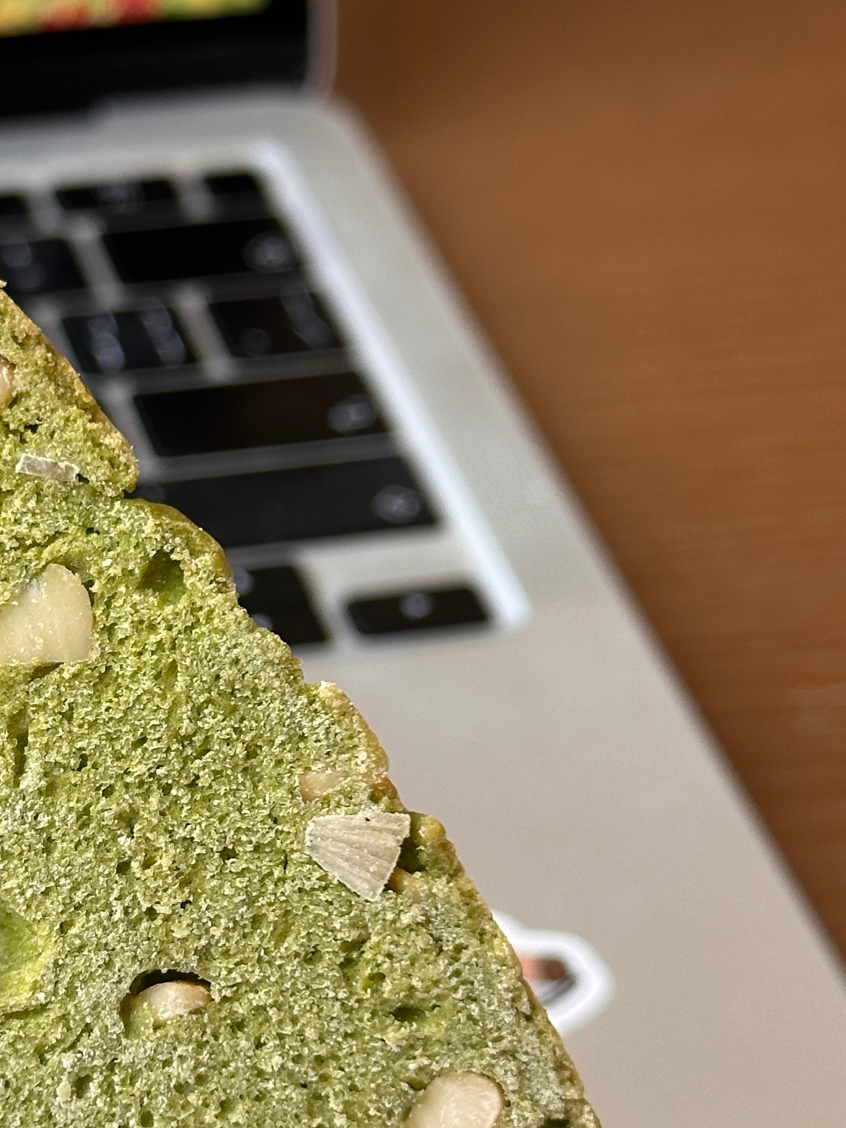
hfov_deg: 14.6
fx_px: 3258
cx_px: 66
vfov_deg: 19.6
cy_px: 778
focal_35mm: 100
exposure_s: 1/100
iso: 50
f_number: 1.78
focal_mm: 6.86
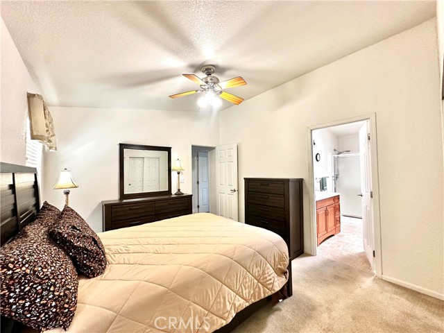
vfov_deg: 85.7
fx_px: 180
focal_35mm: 14
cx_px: 222
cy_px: 166
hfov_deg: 102.1
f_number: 2.2
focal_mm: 2.22
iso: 320
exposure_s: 1/60
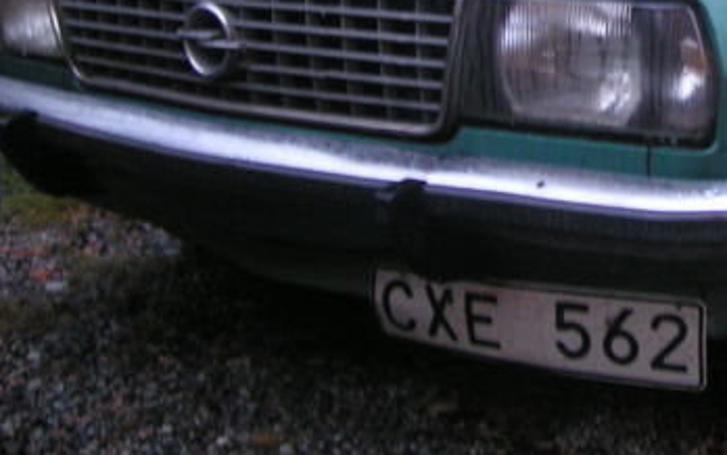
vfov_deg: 17.3
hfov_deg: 26.9
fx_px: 1467
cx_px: 648
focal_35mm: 74
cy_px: 23
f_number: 2.8
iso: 200
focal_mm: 5.8
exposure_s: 1/13
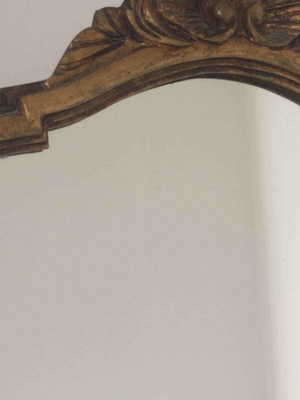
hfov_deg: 18.3
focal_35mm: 80
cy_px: 445
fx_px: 925
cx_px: 221
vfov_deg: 22.9
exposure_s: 1/293
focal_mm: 4.15
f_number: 2.2
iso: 32
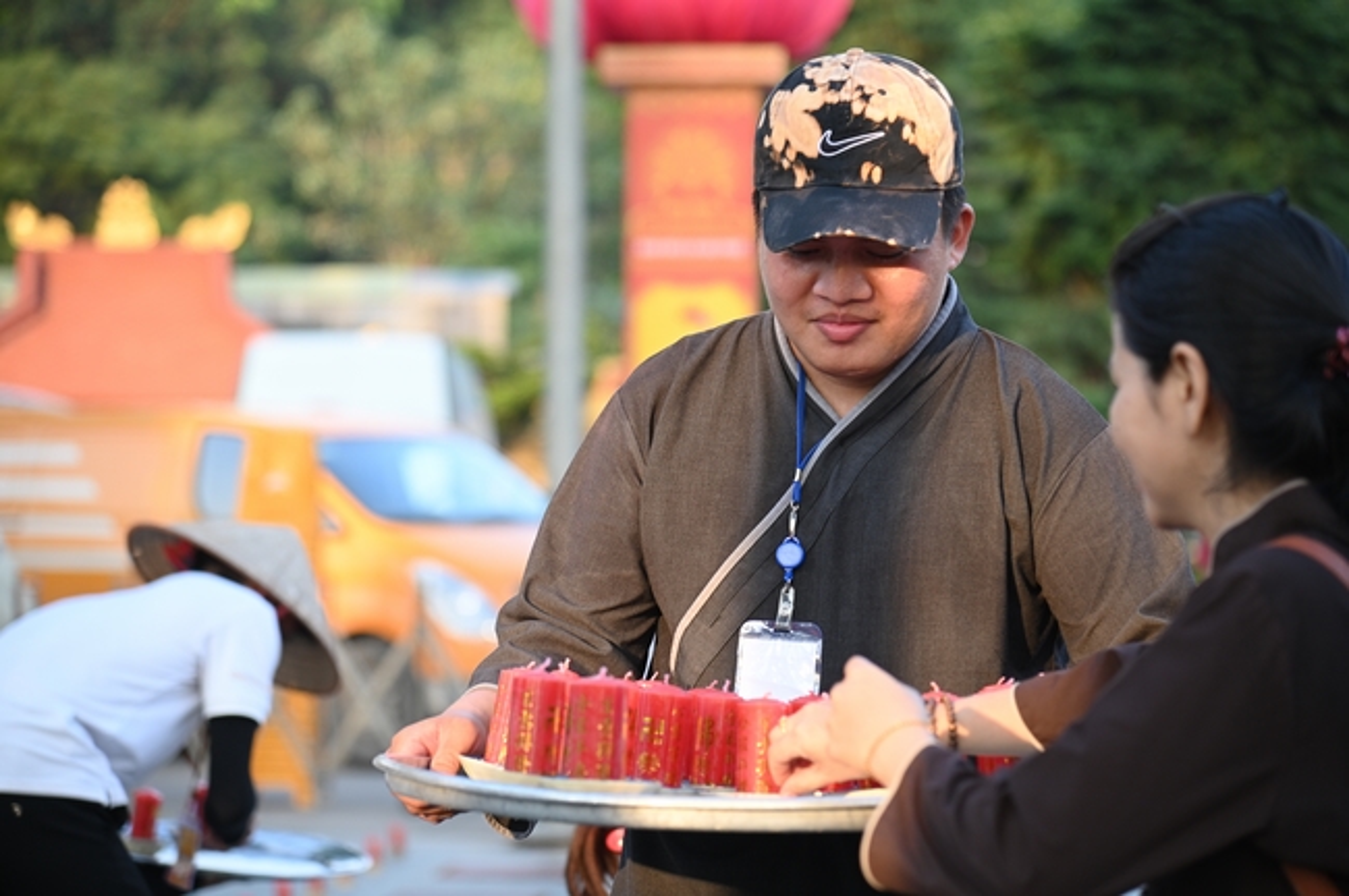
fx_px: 4492
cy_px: 448
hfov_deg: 17.1
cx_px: 674
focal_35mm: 120
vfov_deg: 11.4
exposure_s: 1/250
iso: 500
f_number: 4
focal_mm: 120
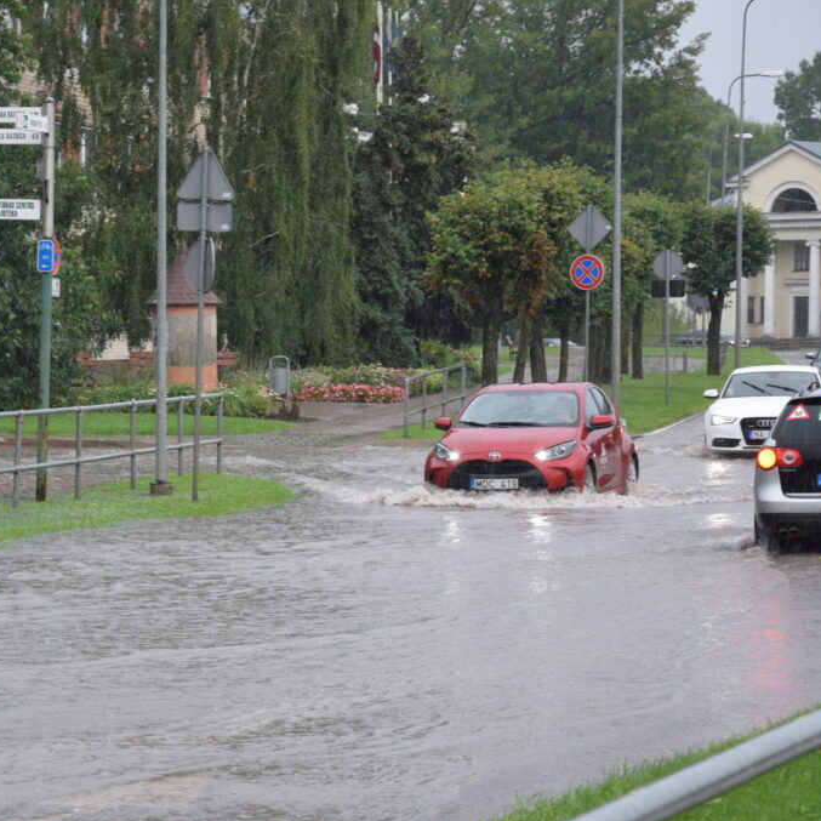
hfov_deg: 12.9
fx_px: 3622
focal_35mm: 135
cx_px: 256
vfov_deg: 12.9
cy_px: 413
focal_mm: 70
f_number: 5.3
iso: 720
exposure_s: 1/250
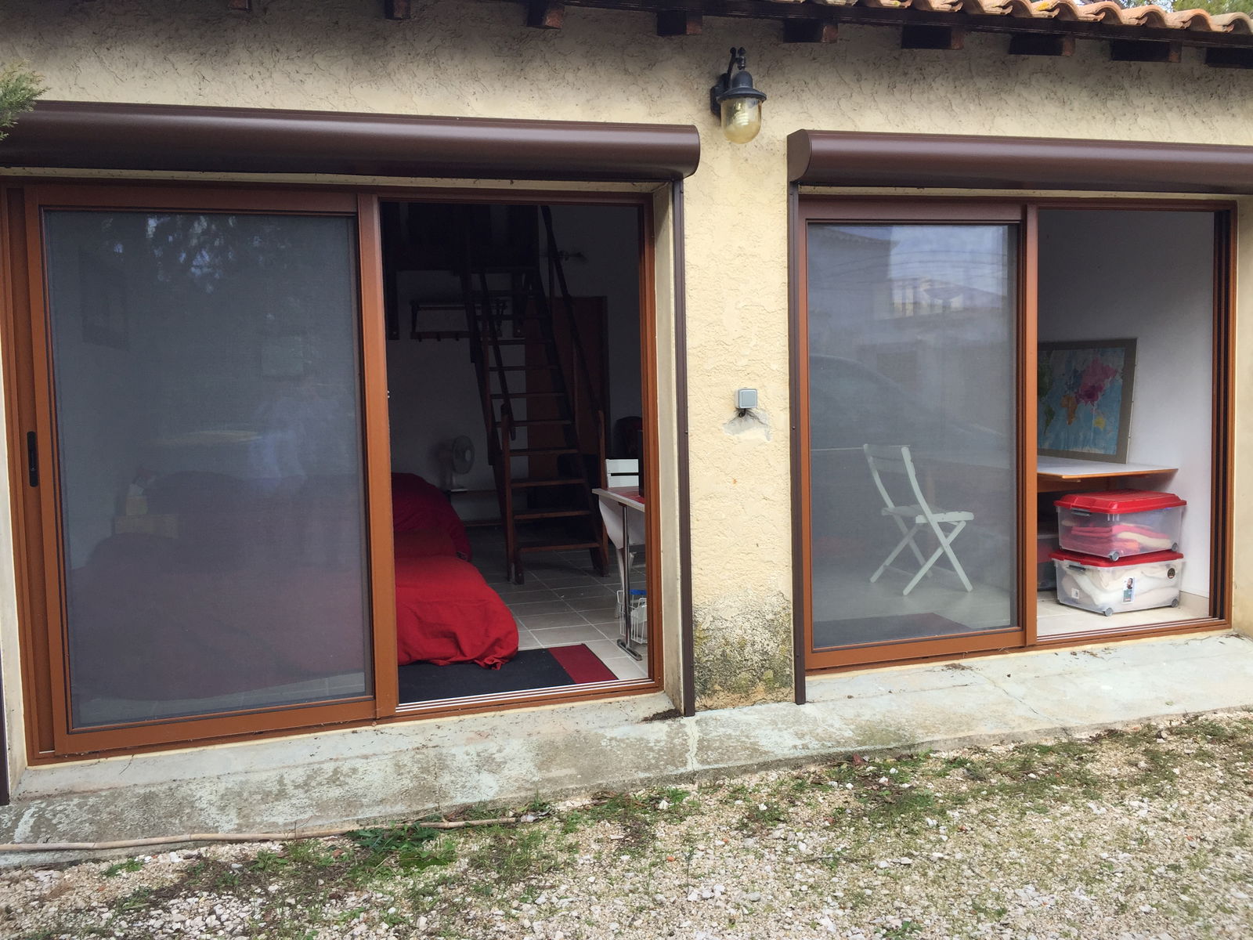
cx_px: 626
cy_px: 470
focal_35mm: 29
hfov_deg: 61.7
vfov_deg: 48.2
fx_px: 1050
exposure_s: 1/356
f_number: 2.2
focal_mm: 4.15
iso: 32
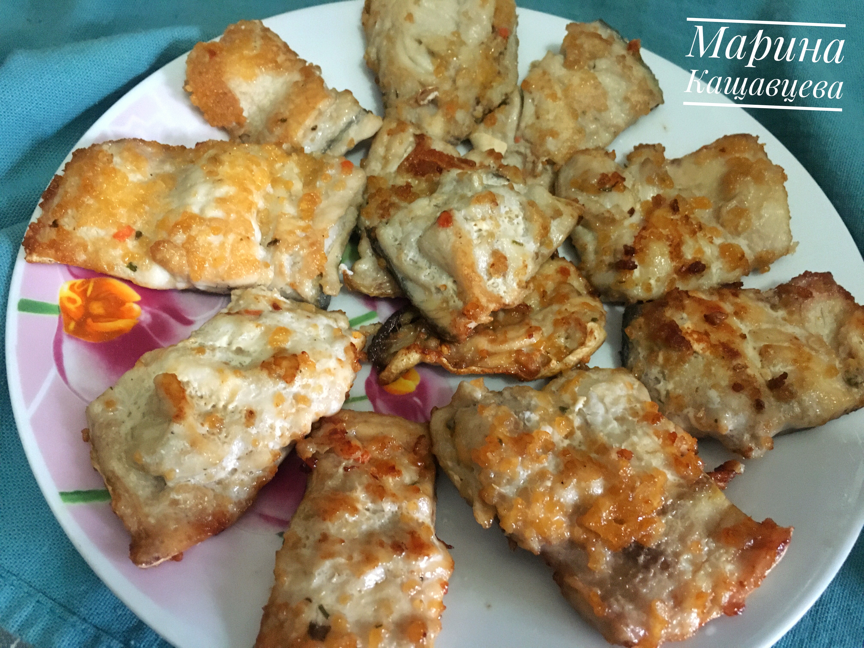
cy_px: 324
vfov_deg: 48.2
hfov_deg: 61.7
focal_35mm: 29
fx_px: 724
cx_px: 432
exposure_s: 1/17
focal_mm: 4.15
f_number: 2.2
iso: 320
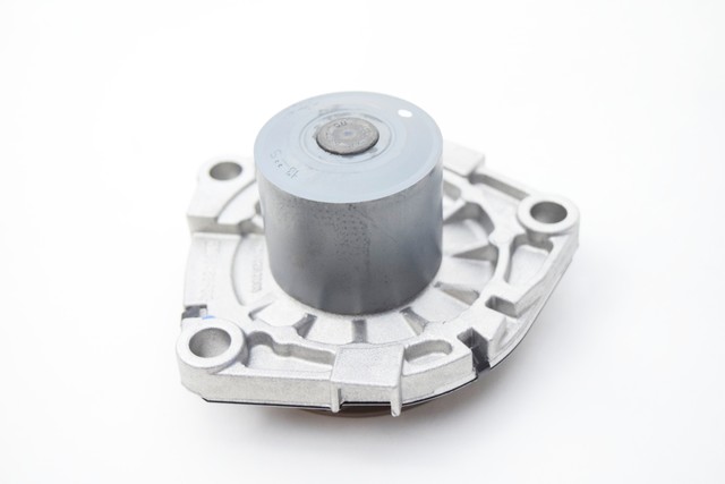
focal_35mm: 57
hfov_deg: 35.0
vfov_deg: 23.8
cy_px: 242
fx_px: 1148
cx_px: 362
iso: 1800
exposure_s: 1/60
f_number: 4.8
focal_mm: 38
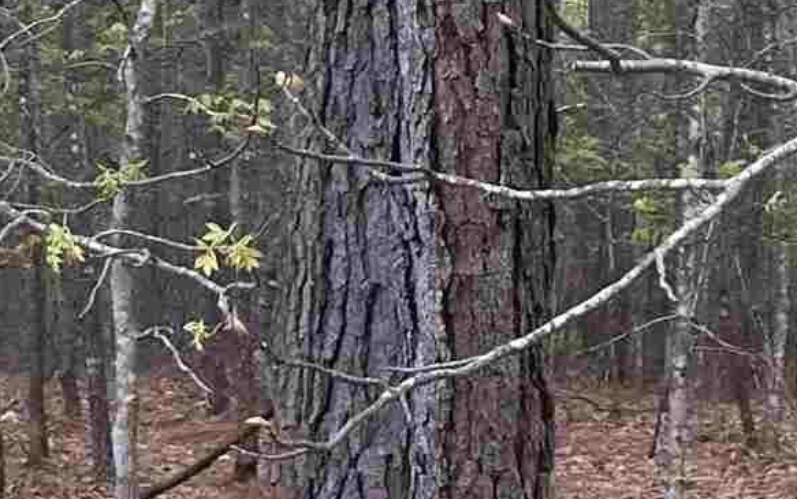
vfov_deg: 9.8
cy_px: 443
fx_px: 2912
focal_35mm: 134
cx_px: 1900
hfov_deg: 12.4
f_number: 1.78
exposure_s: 1/271
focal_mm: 6.86
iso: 80
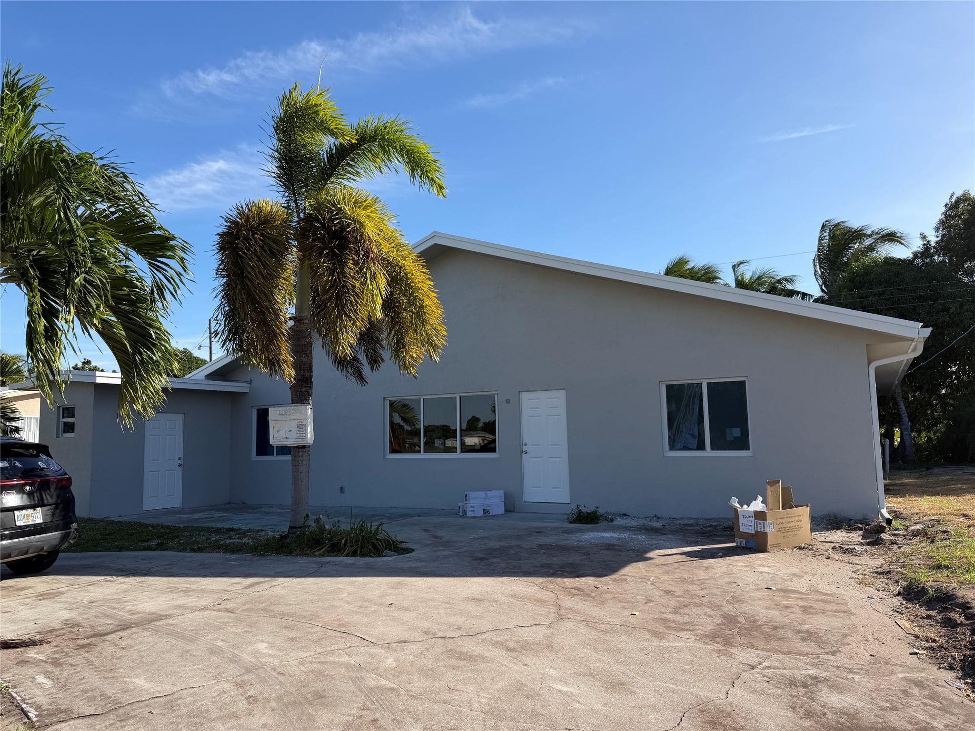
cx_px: 488
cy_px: 366
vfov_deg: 56.8
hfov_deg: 71.6
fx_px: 676
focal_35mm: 24
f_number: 1.78
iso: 80
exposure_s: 1/3584
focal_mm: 6.76
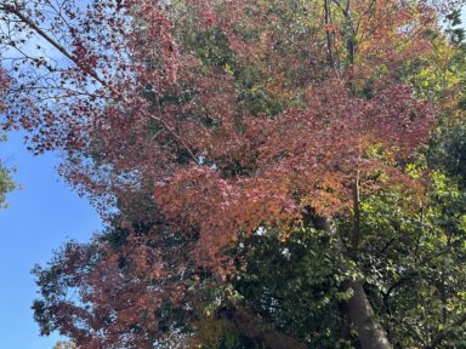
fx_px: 337
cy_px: 178
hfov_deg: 69.4
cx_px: 233
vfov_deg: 54.9
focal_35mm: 25
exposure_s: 1/230
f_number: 1.78
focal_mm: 6.76
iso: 64
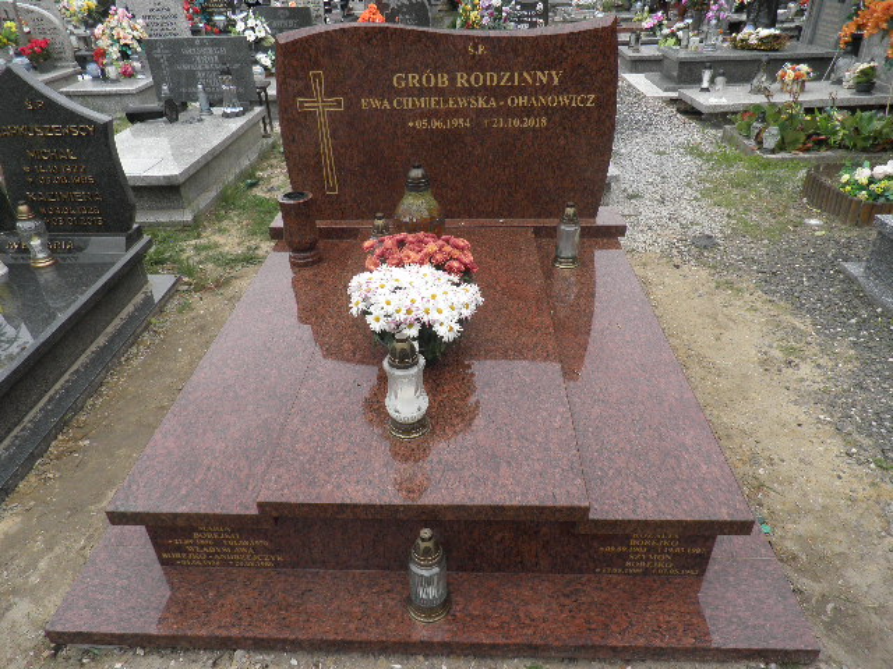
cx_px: 446
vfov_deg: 56.8
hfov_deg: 71.6
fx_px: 619
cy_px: 334
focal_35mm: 24
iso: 64
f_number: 3.3
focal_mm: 4.3
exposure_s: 1/500
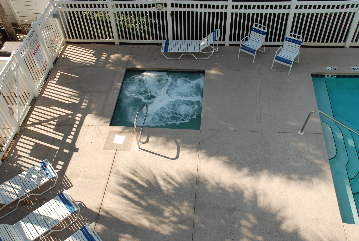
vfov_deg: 37.0
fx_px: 359
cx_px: 180
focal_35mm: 36
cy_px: 120
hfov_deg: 53.1
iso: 100
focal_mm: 24
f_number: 6.3
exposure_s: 1/160
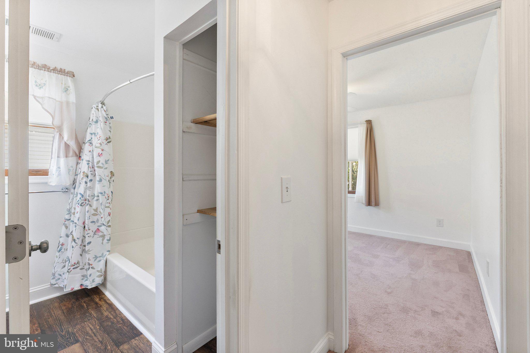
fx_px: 221
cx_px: 265
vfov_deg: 77.3
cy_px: 176
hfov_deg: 100.4
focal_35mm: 15
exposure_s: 2.5
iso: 640
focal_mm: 10
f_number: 8
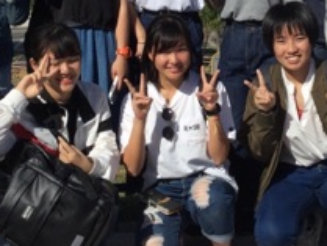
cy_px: -2
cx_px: 228
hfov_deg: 20.5
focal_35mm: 95
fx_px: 898
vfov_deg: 15.3
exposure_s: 1/2717
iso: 25
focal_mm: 3.3
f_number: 2.4
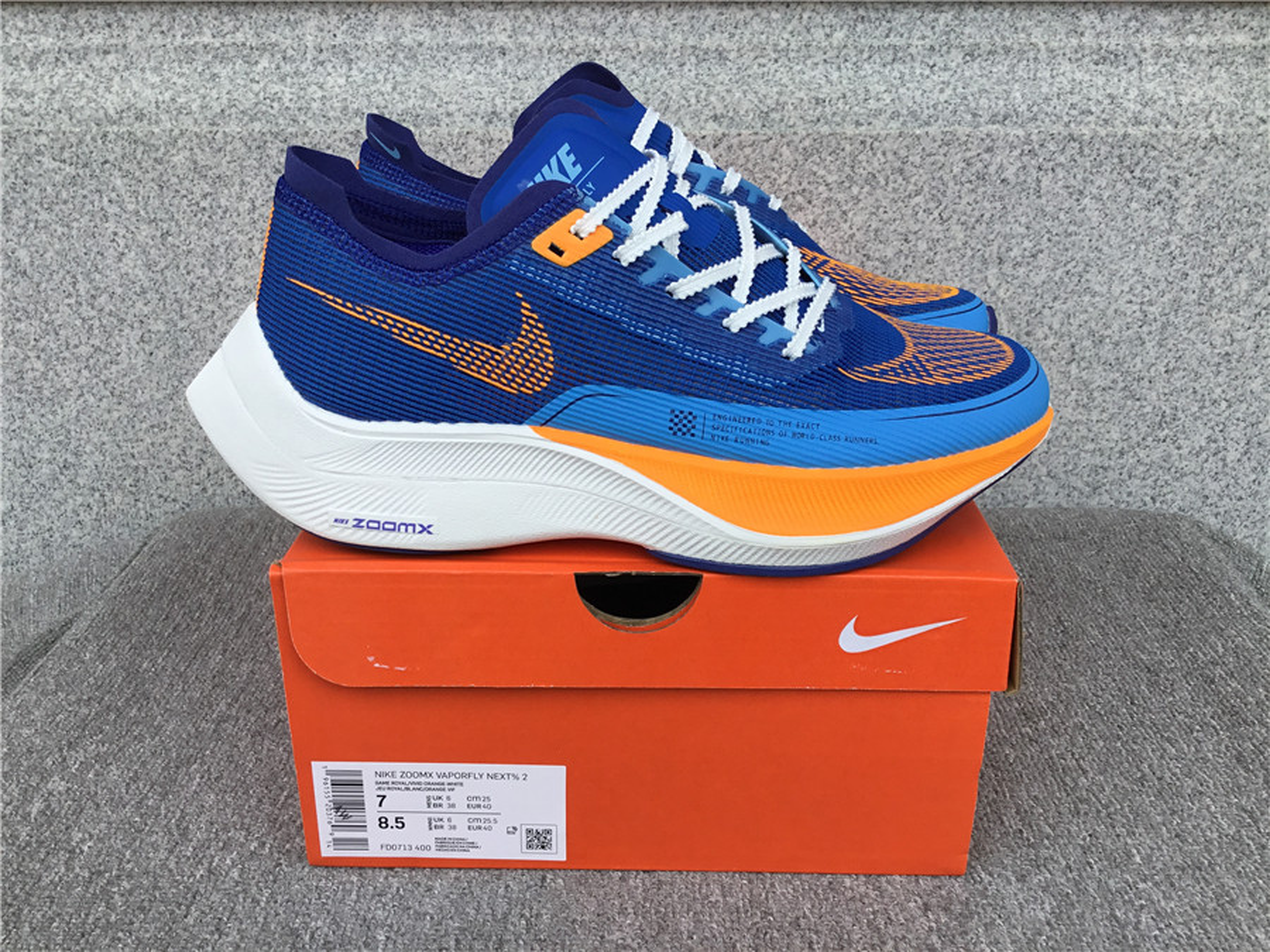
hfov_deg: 58.4
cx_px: 635
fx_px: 1137
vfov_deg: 45.4
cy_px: 476
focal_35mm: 31
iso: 25
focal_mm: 3.3
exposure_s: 1/488
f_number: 2.4
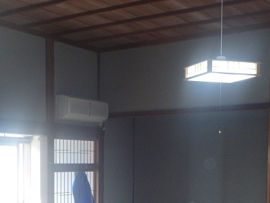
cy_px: 209
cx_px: 110
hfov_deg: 29.3
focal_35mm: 66
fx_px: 515
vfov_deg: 21.4
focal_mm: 5
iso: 250
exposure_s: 1/30
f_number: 3.9
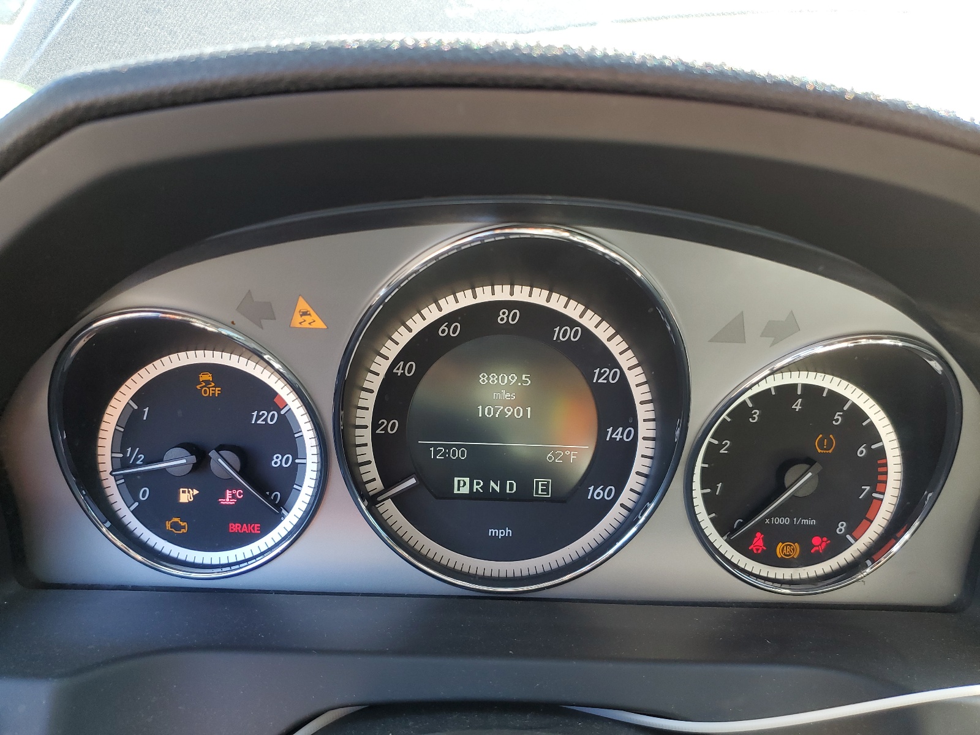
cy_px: 368
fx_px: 736
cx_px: 490
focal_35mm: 26
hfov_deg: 67.3
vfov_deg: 53.1
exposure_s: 1/120
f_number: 1.5
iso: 57
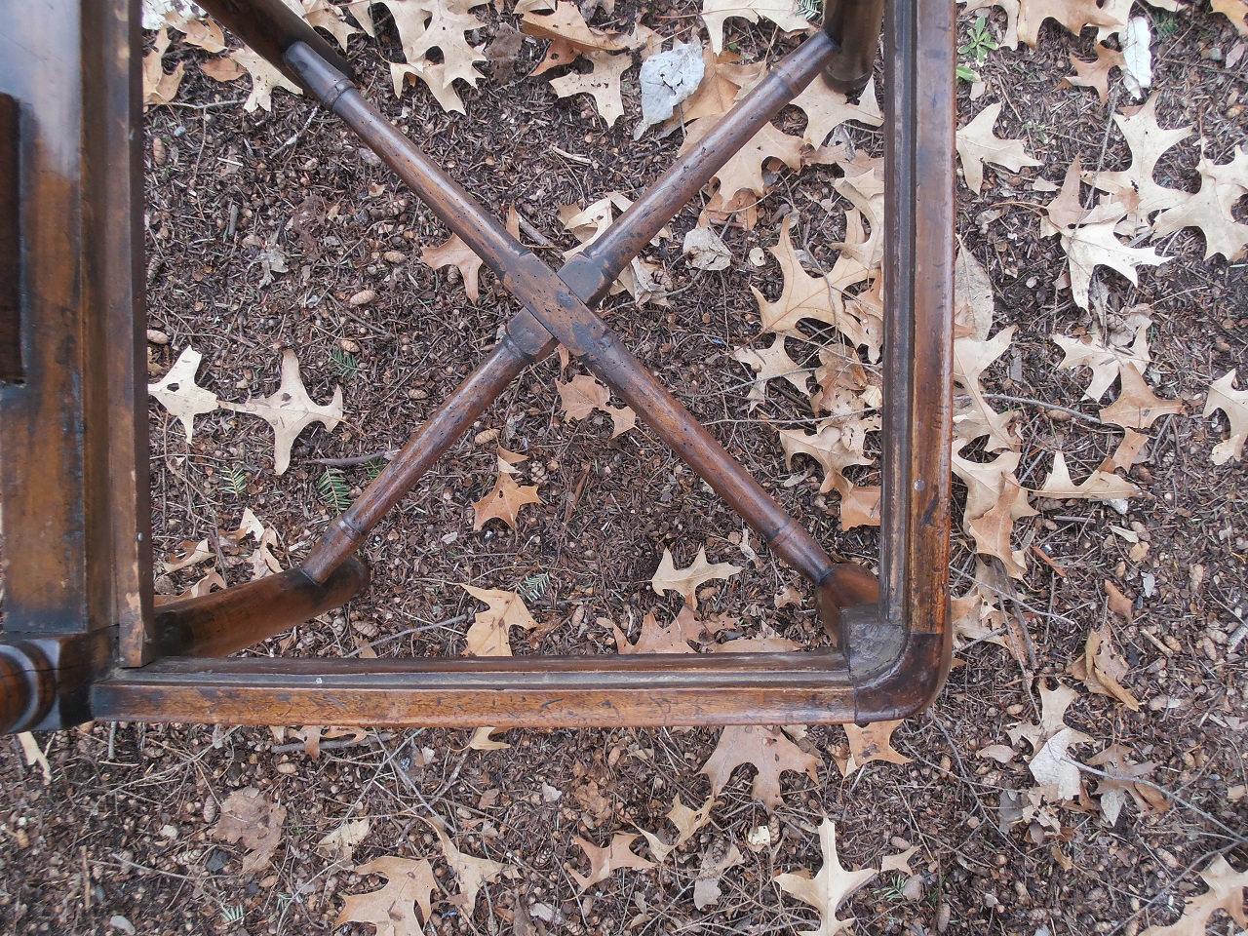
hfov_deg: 55.4
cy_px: 468
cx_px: 624
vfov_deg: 42.9
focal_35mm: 33
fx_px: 1190
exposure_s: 1/40
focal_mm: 5.93
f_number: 3.6
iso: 100
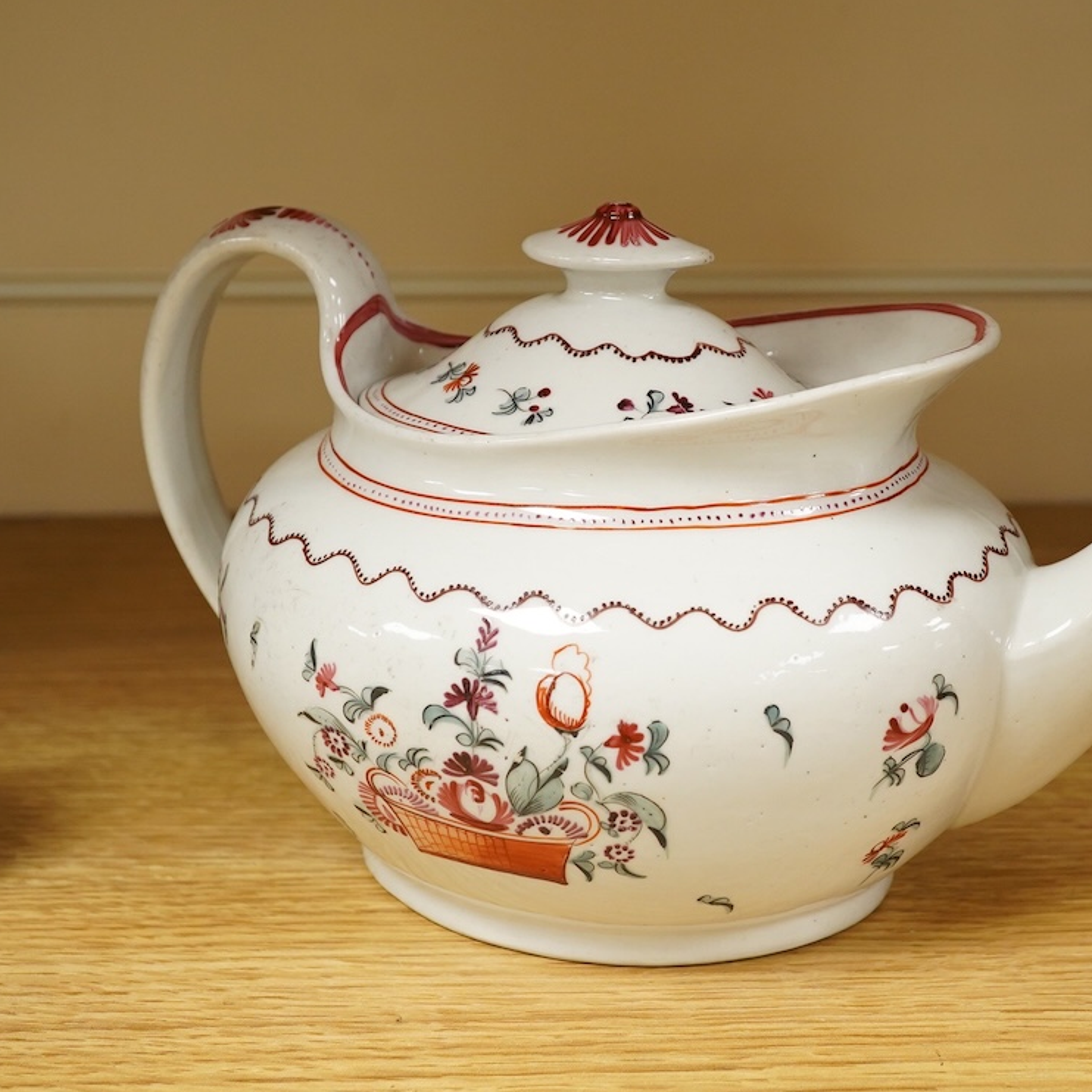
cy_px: 546
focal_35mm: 58
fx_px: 2070
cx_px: 729
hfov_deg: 29.3
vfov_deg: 29.6
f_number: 9
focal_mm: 30
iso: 2000
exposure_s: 1/125
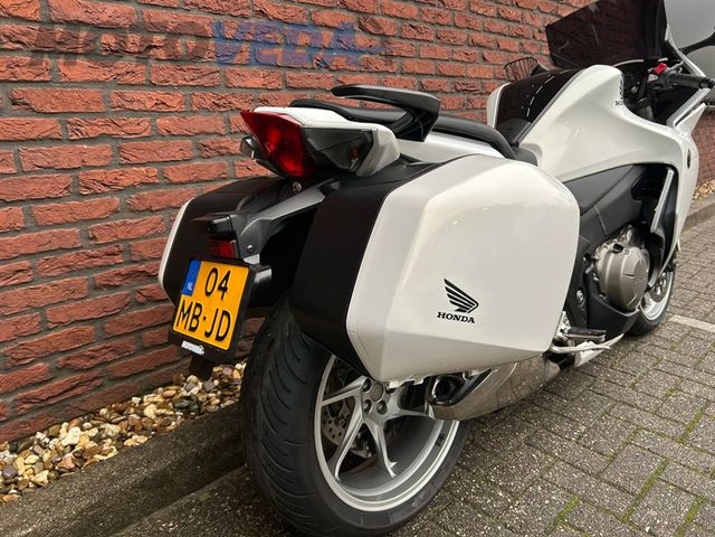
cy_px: 268
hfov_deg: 67.3
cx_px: 358
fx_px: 537
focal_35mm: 26
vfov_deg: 53.1
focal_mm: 5.7
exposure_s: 1/100
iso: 125
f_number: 1.5
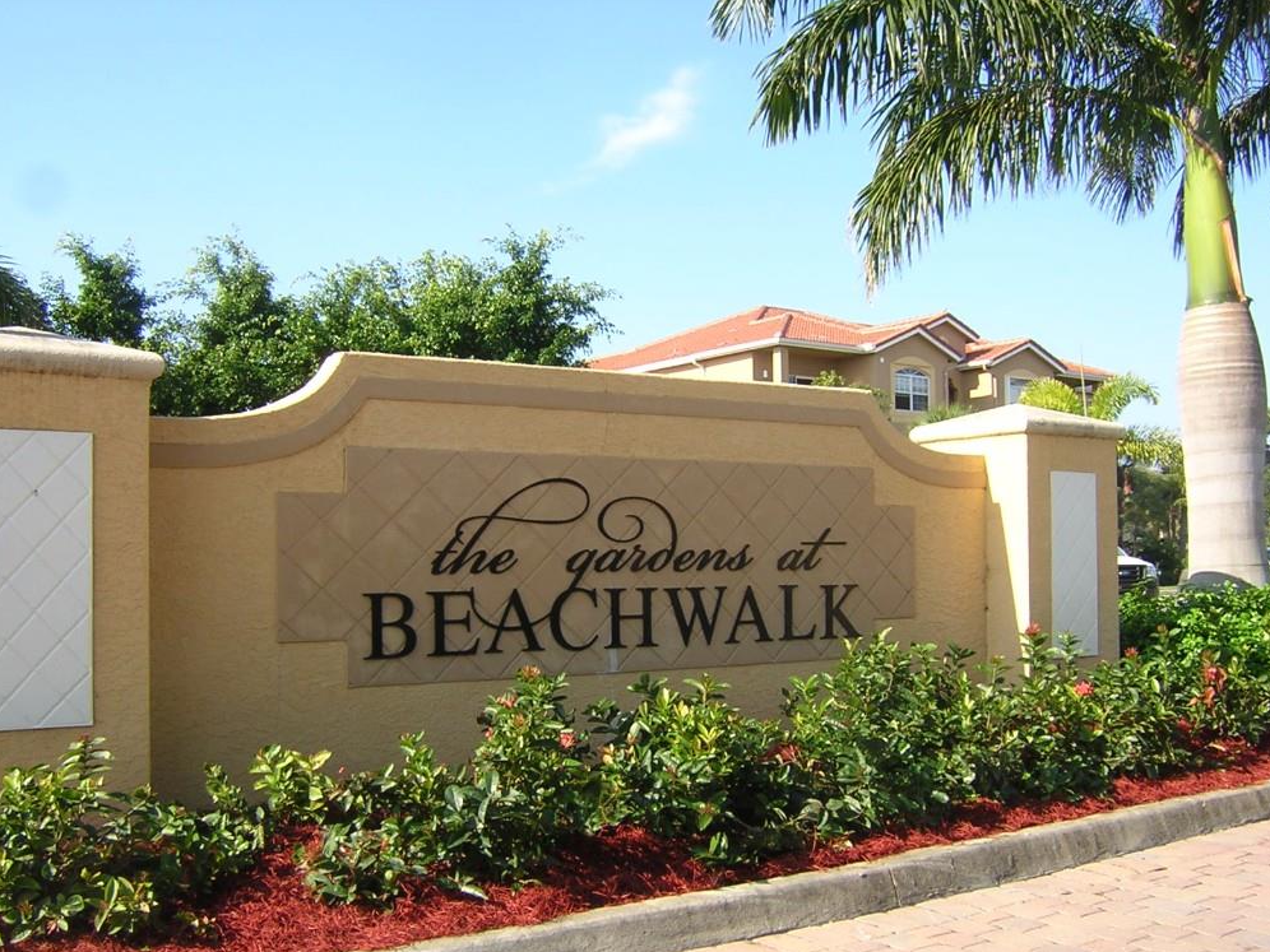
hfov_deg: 50.1
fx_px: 1357
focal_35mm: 37
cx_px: 625
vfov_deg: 38.7
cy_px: 487
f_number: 5.2
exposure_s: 1/156
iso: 100
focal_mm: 4.7
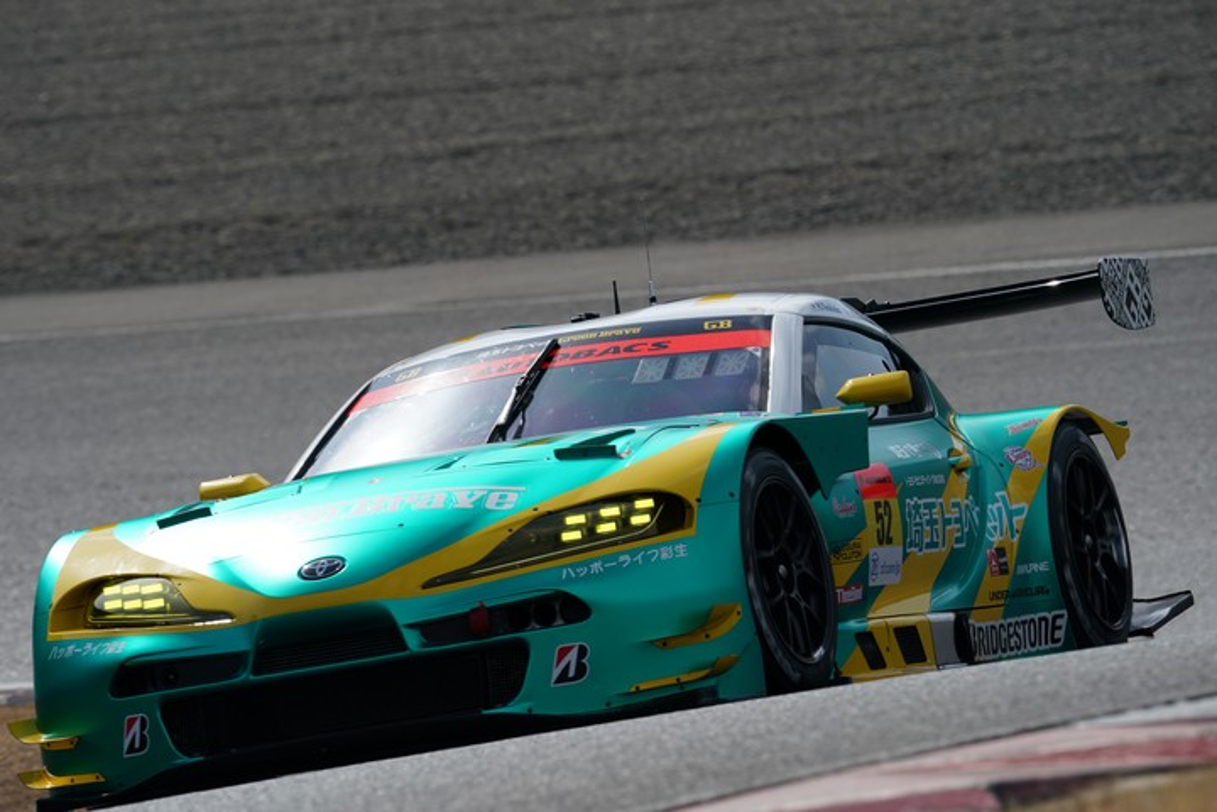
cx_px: 608
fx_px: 16766
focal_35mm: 496
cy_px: 406
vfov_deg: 2.8
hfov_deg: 4.2
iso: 200
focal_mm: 496
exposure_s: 1/640
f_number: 10
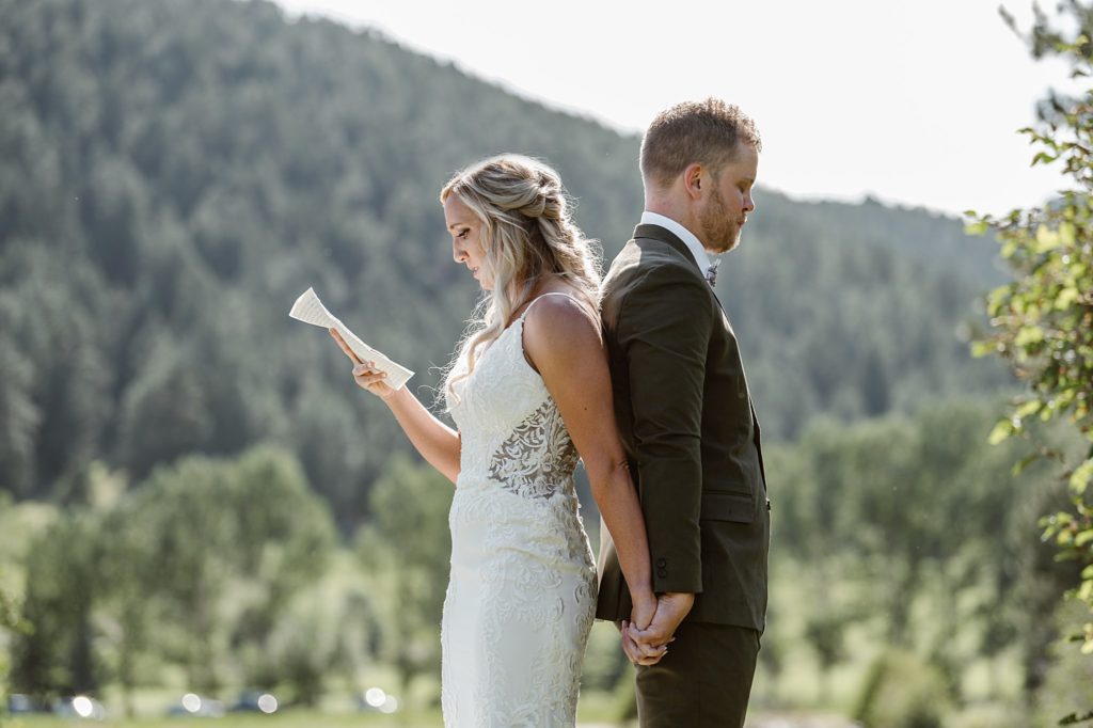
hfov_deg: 18.3
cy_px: 364
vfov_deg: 12.2
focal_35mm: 112
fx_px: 3399
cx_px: 546
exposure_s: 1/500
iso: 125
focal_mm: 112
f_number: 2.8
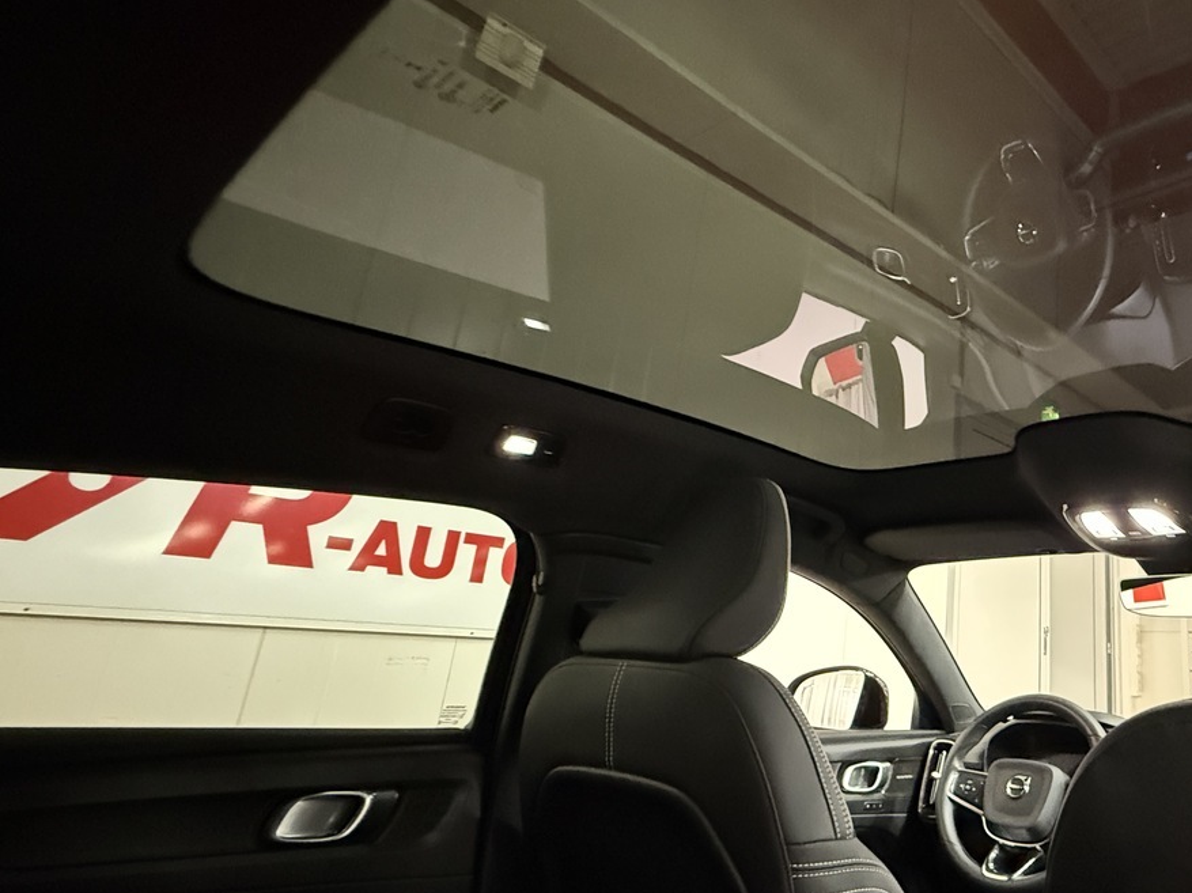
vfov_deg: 58.8
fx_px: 792
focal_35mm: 23
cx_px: 946
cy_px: 430
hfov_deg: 67.3
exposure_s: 1/40
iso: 1250
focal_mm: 2.22
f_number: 2.2
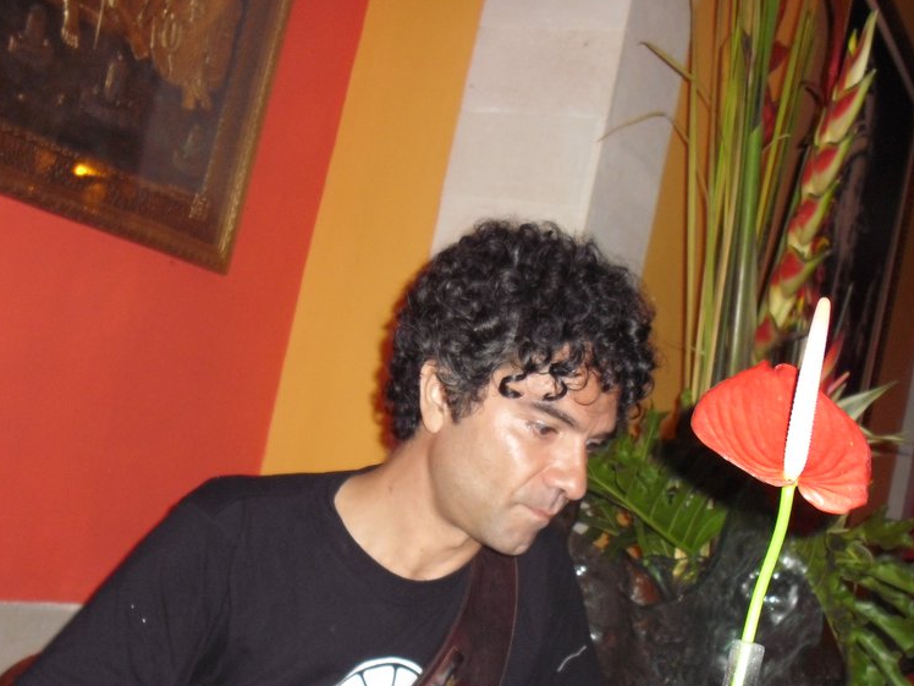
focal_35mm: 52
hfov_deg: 36.8
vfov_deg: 27.9
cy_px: 439
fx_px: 1373
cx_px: 491
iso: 200
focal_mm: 6.2
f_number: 2.8
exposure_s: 1/60
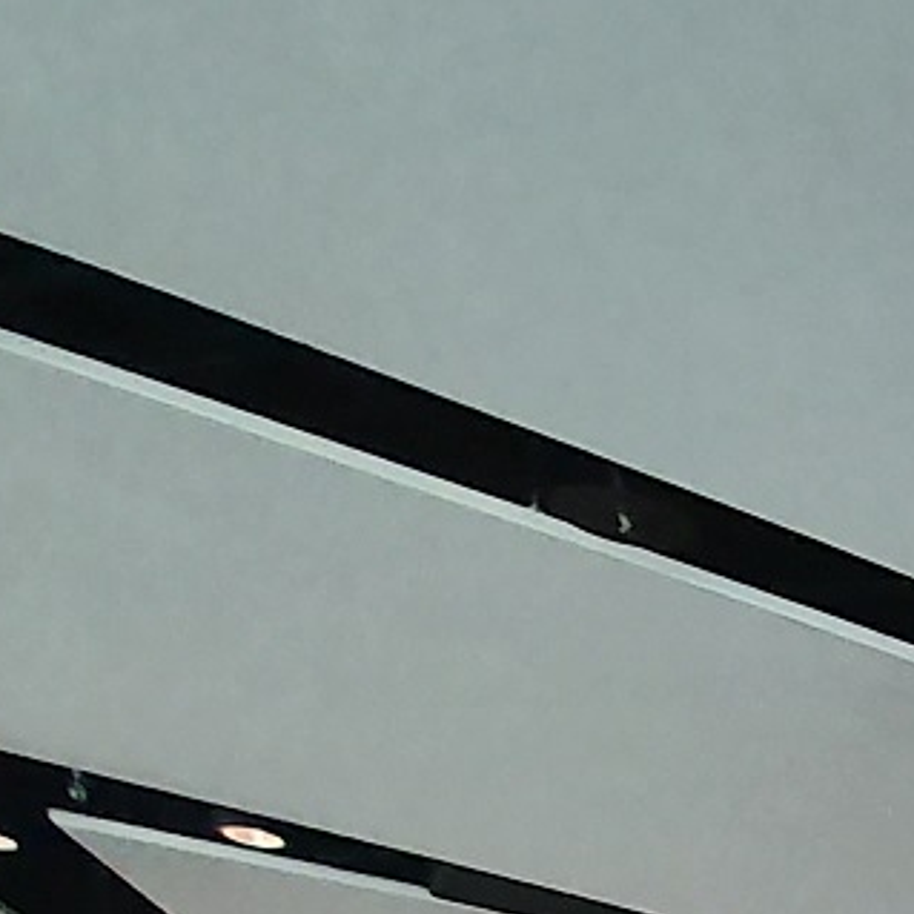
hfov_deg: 10.8
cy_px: 2221
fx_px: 2479
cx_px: 2894
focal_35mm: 83
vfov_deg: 14.1
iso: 250
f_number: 2.2
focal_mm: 1.8
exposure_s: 1/50
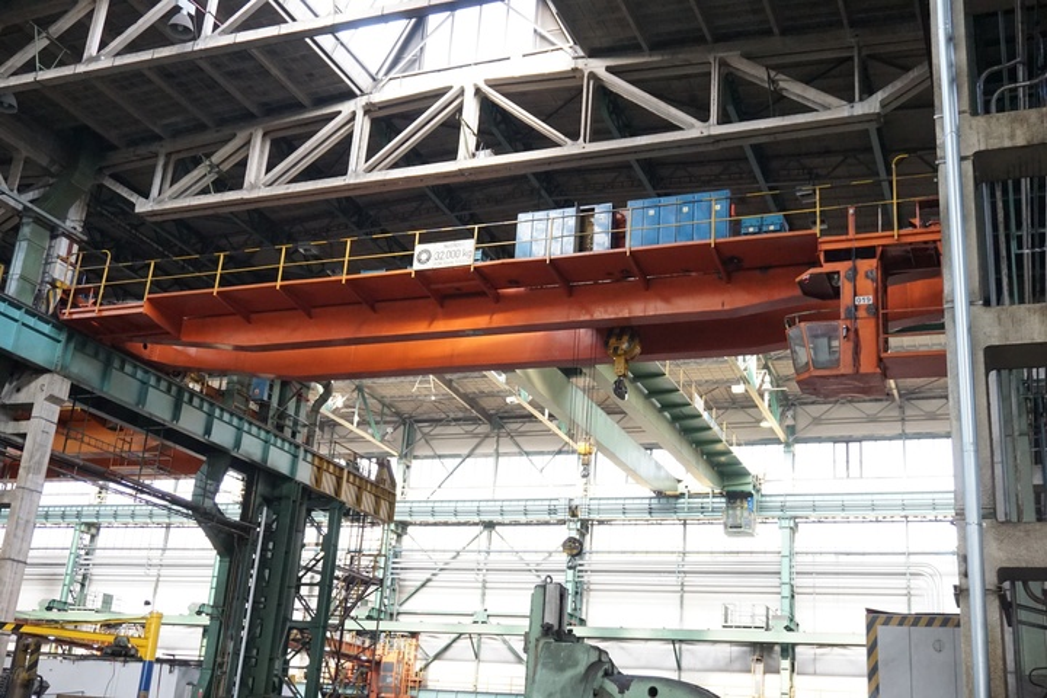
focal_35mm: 40
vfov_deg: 33.0
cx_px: 524
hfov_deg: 47.9
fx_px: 1178
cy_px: 349
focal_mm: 27
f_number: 4.5
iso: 2500
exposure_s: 1/160
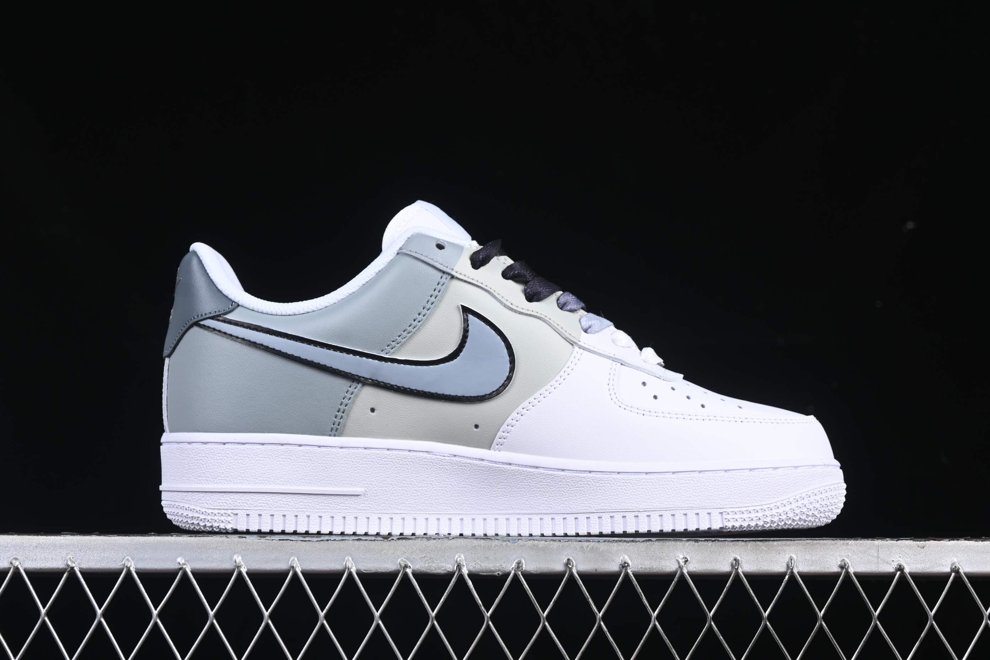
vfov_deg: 18.2
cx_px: 495
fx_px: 2062
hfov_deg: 27.0
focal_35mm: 75
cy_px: 330
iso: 160
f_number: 8
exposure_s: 1/80
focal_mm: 50
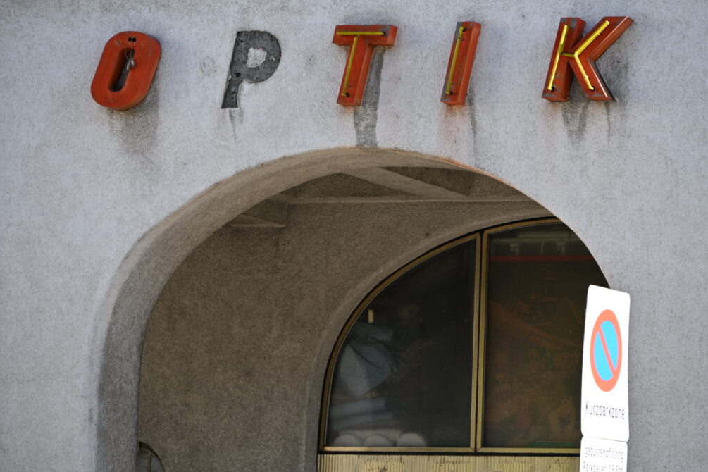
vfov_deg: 6.8
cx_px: 374
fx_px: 3963
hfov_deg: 10.2
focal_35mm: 202
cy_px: 227
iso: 180
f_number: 6
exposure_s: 1/250
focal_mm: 125
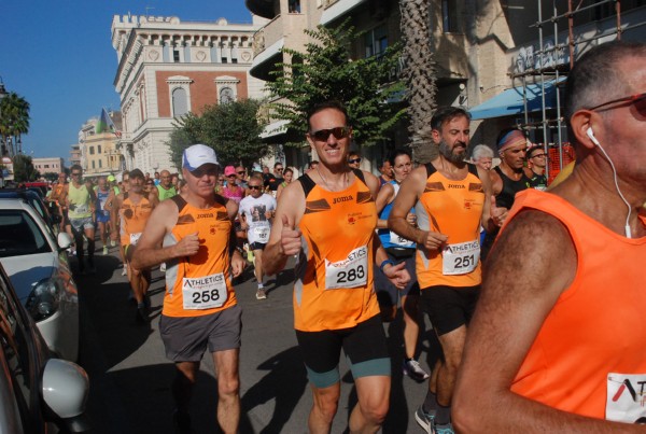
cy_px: 217
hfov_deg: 46.3
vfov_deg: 32.0
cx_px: 323
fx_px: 755
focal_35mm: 42
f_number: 10
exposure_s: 1/2500
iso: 1000
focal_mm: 28
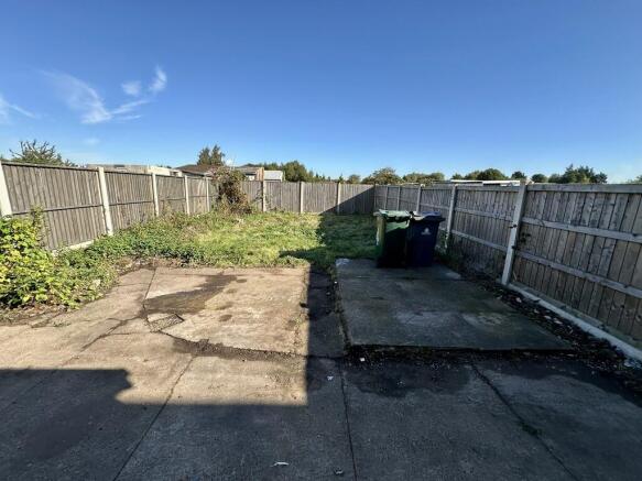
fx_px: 260
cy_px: 240
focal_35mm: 14
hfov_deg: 102.1
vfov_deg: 85.7
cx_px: 321
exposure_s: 1/1033
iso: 40
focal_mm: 2.22
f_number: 2.2
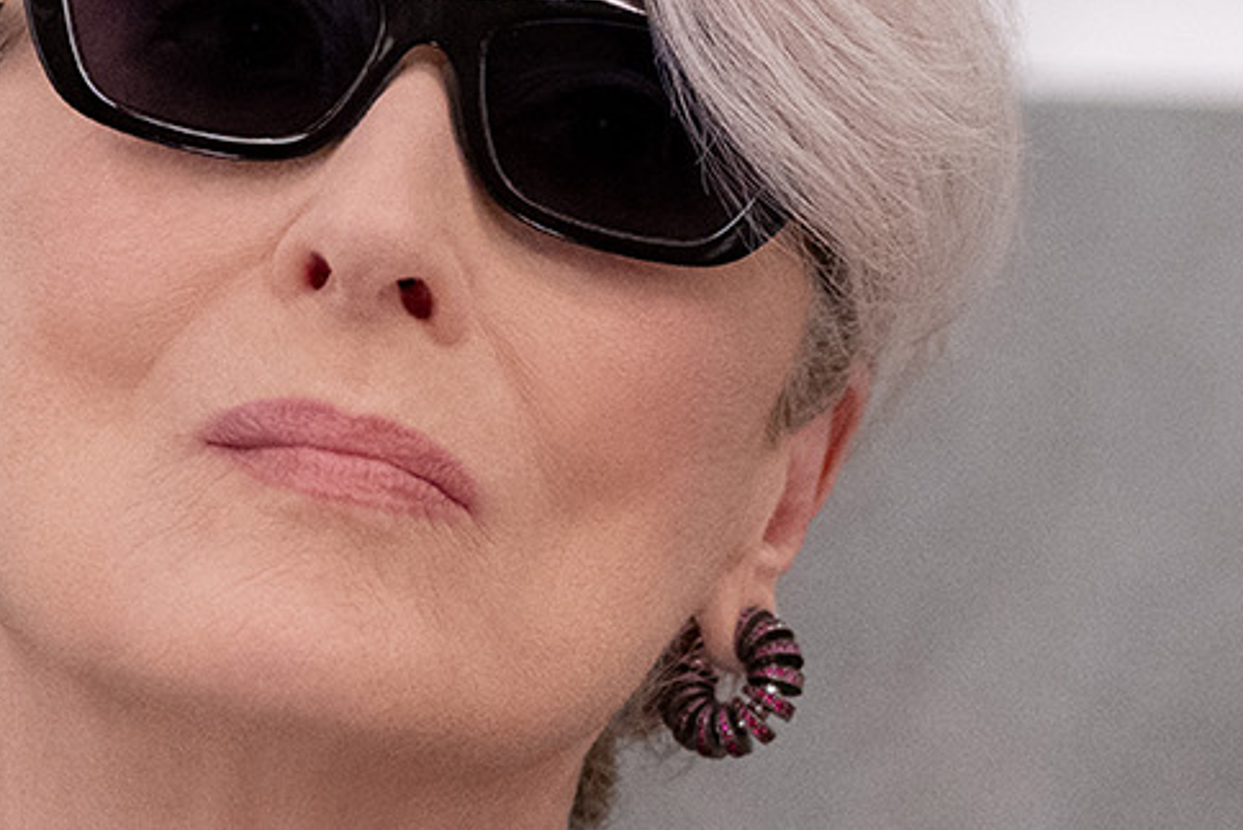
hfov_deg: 5.1
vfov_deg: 3.4
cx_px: 1402
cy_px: 798
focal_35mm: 405
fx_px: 13987
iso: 2500
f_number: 2.8
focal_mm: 98
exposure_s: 1/320
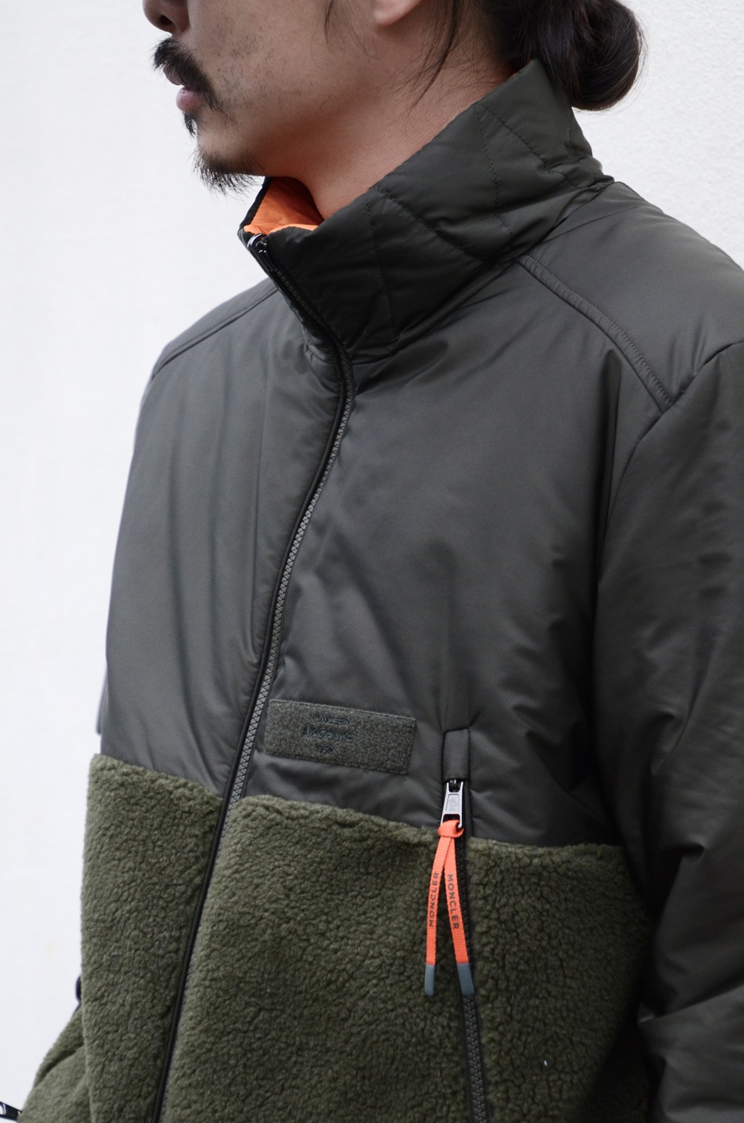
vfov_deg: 26.0
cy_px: 562
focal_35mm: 78
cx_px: 372
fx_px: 2428
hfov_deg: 17.4
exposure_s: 1/100
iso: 1000
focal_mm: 52
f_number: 5
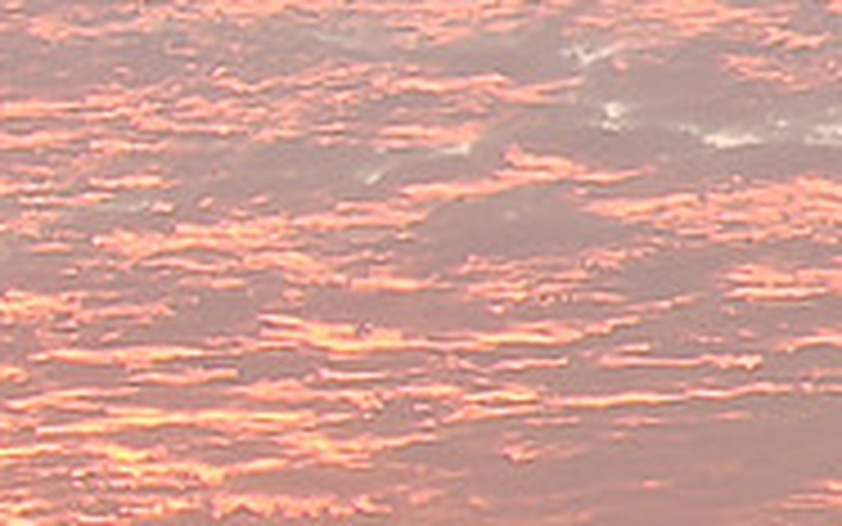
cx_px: 176
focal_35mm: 222
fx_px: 5096
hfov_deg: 9.4
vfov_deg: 5.9
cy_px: 45
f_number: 1.6
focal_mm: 7.62
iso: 125
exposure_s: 1/100
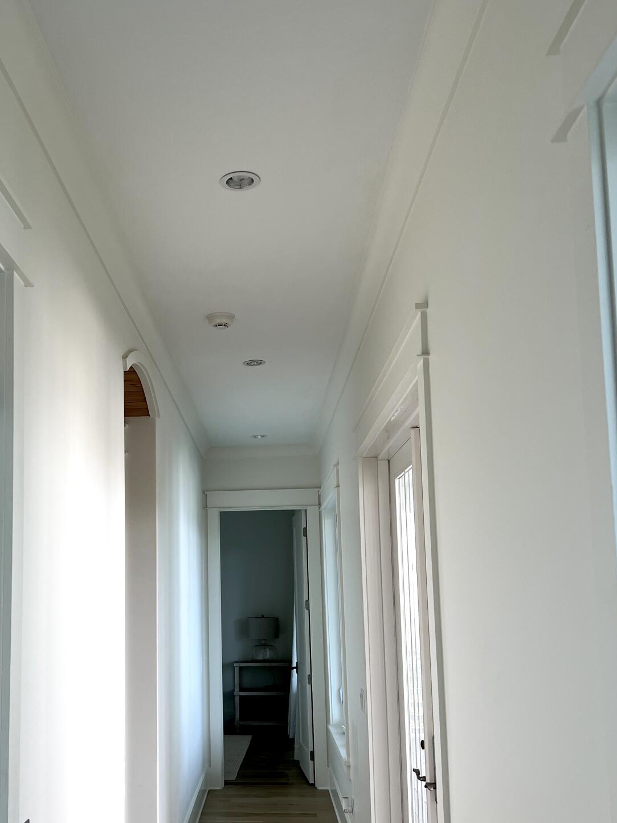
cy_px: 502
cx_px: 195
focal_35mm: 36
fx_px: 856
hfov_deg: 39.1
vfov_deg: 50.9
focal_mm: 5.7
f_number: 1.5
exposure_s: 1/120
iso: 40
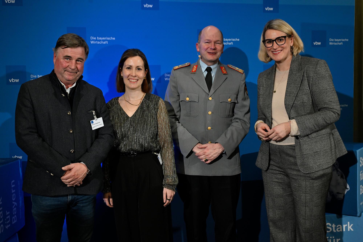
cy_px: 121
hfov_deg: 44.5
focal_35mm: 44
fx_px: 444
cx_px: 182
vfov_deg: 30.5
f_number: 5.6
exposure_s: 1/125
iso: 1600
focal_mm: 44
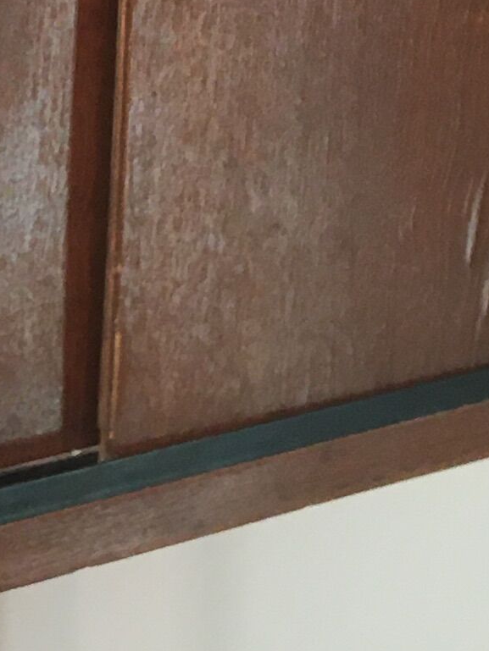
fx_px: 2862
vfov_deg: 12.6
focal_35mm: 152
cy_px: -208
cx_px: -570
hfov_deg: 9.0
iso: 40
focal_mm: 4.15
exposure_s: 1/30
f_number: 2.2
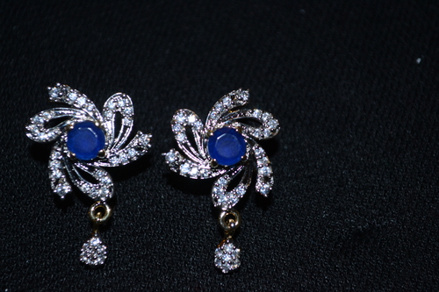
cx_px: 220
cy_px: 146
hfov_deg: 24.6
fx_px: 1006
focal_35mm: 82
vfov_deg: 16.5
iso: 280
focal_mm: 55
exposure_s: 1/60
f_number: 6.3
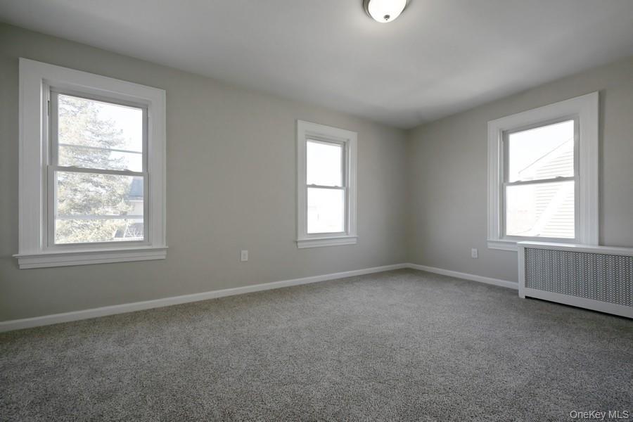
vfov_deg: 81.2
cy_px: 211
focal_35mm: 14
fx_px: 246
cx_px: 316
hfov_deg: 104.3
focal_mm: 14
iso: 400
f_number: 8
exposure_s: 1/250
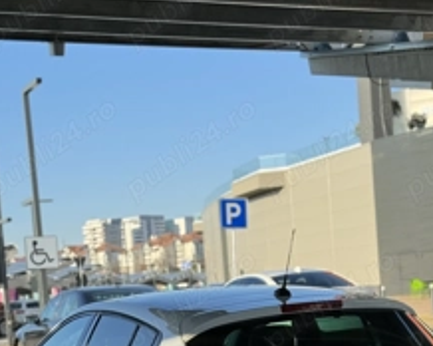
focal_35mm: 86
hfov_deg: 22.2
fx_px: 1101
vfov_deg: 17.5
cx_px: 260
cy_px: 334
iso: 64
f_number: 1.78
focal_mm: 6.86
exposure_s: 1/2110
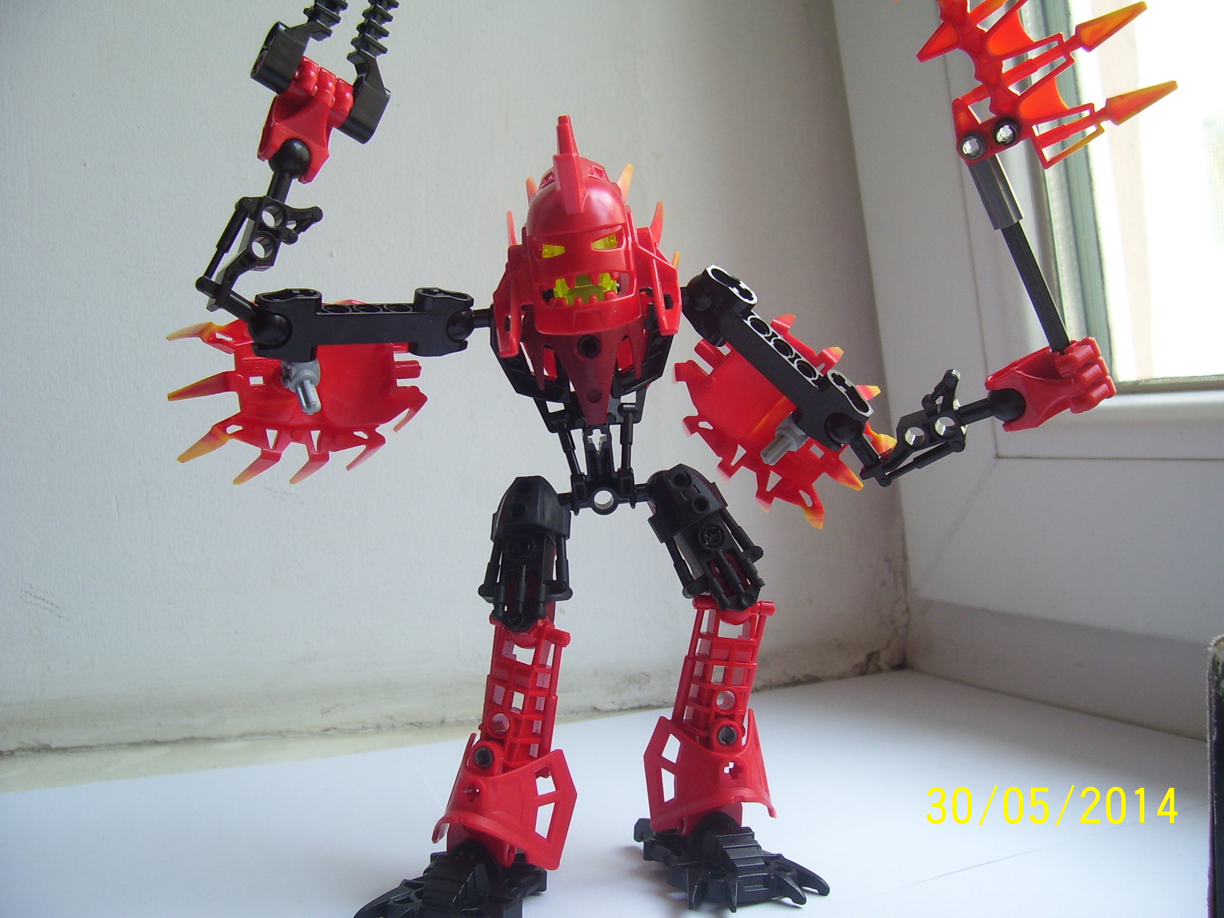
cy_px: 459
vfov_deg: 41.8
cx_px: 612
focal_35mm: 34
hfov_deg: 54.0
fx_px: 1202
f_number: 2.7
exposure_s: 1/60
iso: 80
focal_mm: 5.6
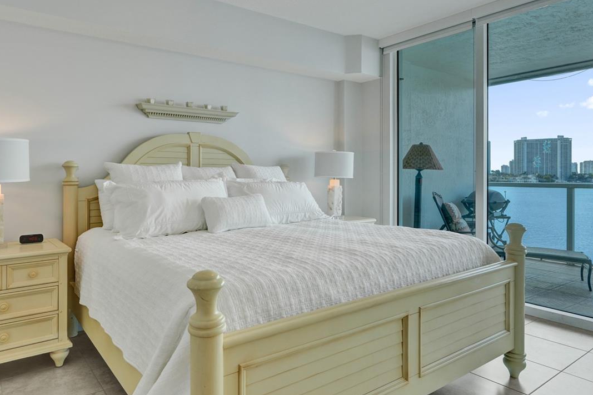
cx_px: 254
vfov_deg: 53.0
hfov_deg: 73.3
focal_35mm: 24
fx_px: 395
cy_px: 179
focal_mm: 16
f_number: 5.6
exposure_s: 1/250
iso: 320
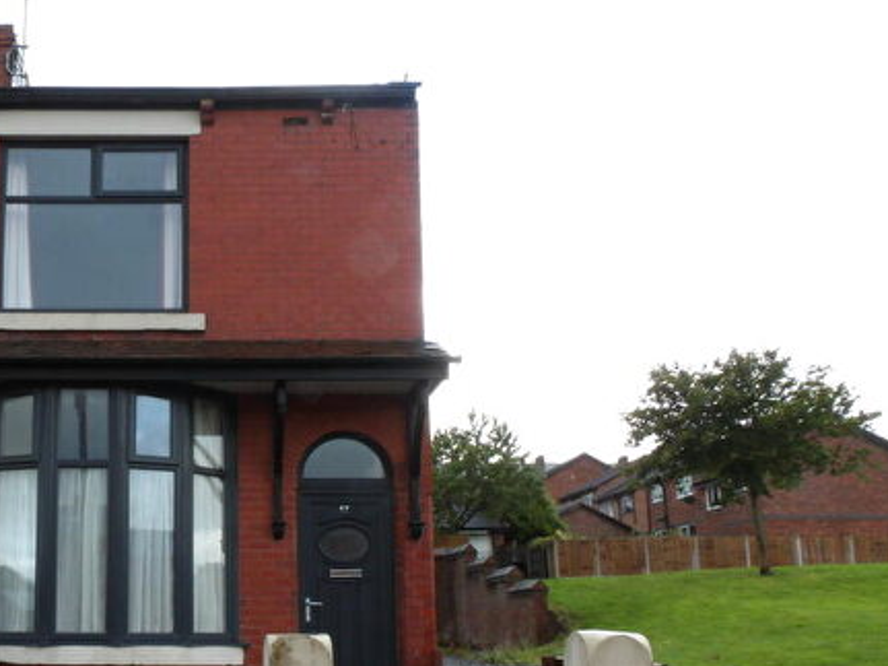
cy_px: 475
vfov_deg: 36.2
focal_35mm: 39
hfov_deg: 45.6
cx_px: 185
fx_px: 1000
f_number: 4.1
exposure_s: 1/30
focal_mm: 4.3
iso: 150
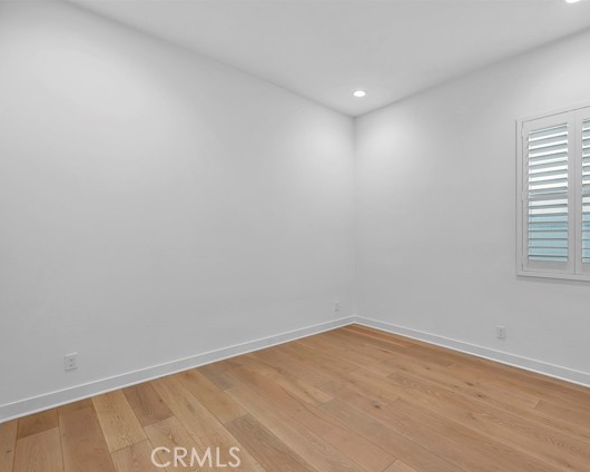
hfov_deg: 88.7
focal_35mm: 17
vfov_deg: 77.0
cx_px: 348
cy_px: 236
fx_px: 297
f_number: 5.6
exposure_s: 1/13
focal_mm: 10
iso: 100
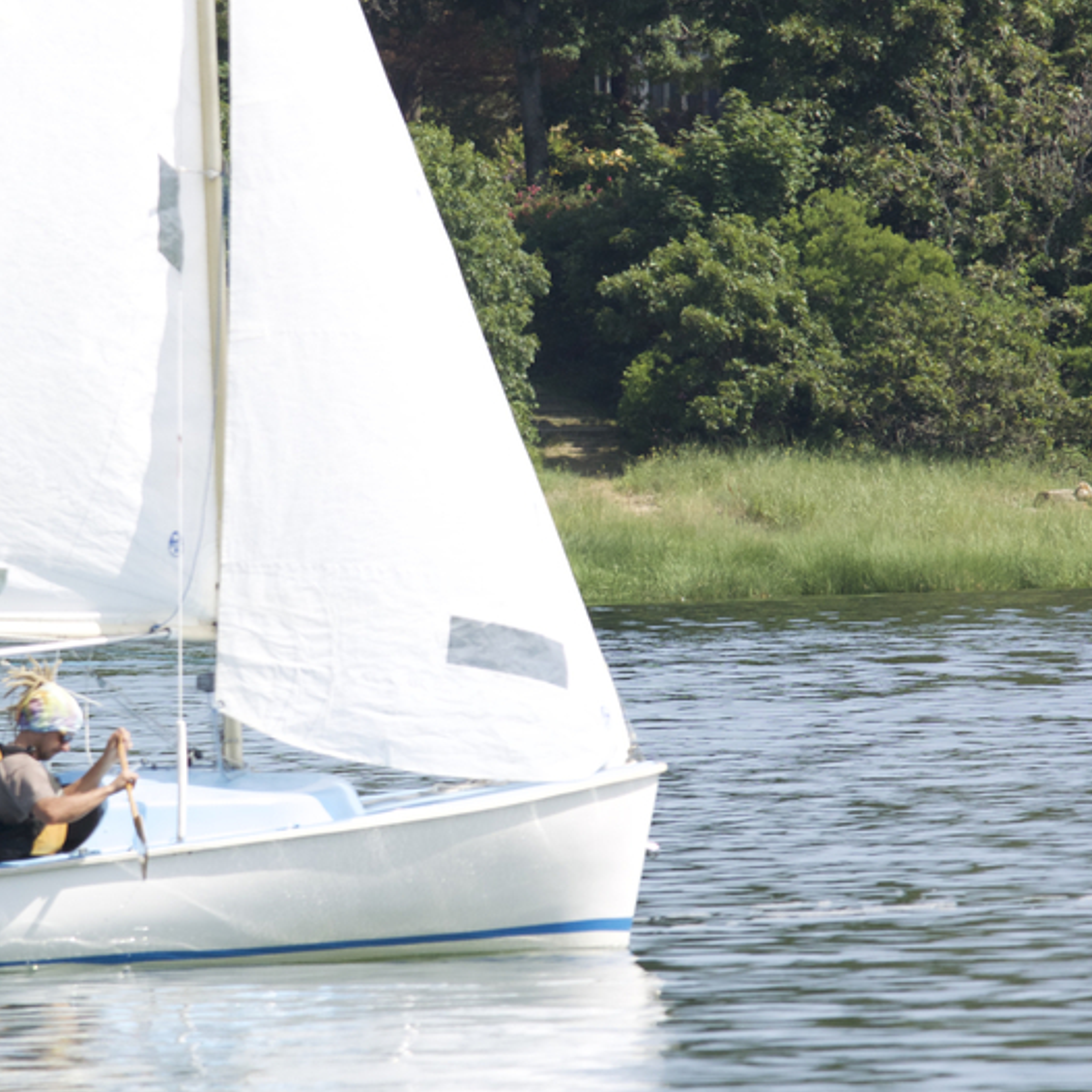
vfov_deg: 2.2
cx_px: 292
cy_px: 604
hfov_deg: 2.2
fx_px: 28731
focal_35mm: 805
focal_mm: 180.6
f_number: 5.6
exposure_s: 1/640
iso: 160
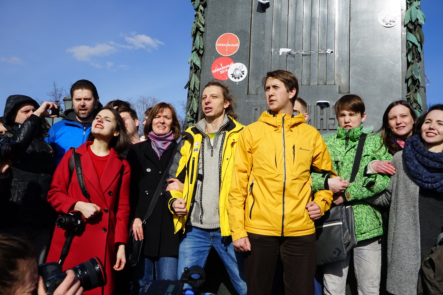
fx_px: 492
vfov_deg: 33.4
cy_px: 148
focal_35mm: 40
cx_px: 222
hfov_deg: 48.5
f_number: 11
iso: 100
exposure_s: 1/200
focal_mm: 40
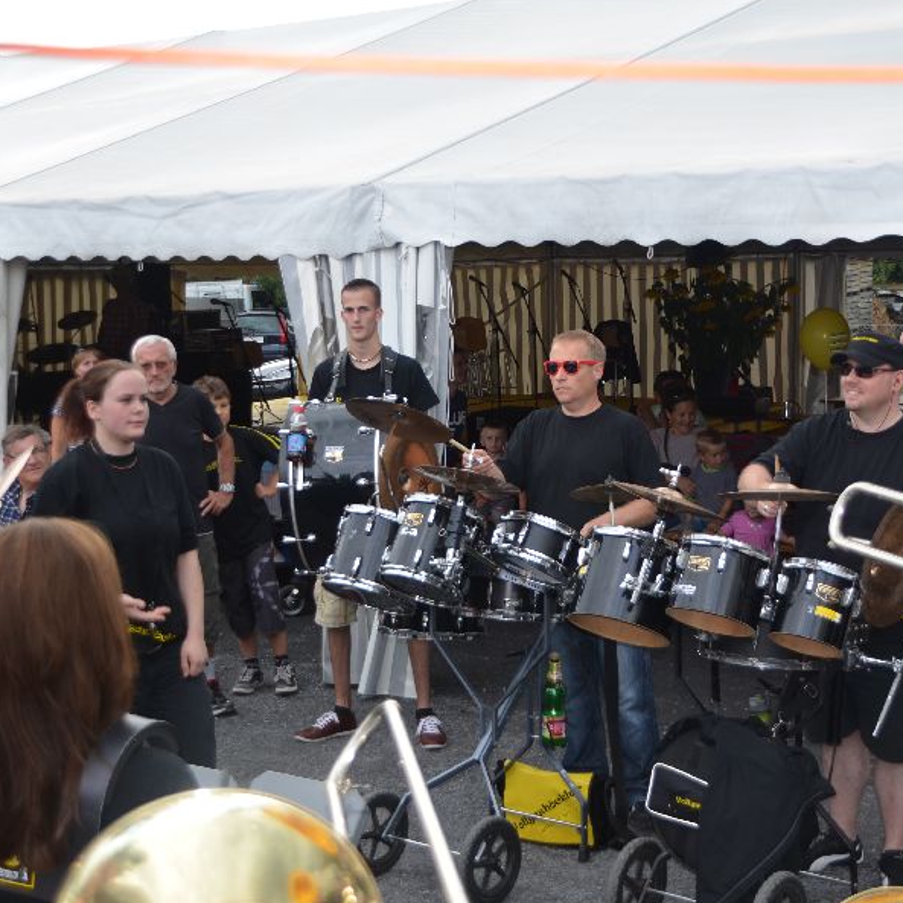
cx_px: 458
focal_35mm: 64
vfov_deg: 27.0
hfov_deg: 27.0
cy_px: 506
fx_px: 1881
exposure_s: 1/200
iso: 140
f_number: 4
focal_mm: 29
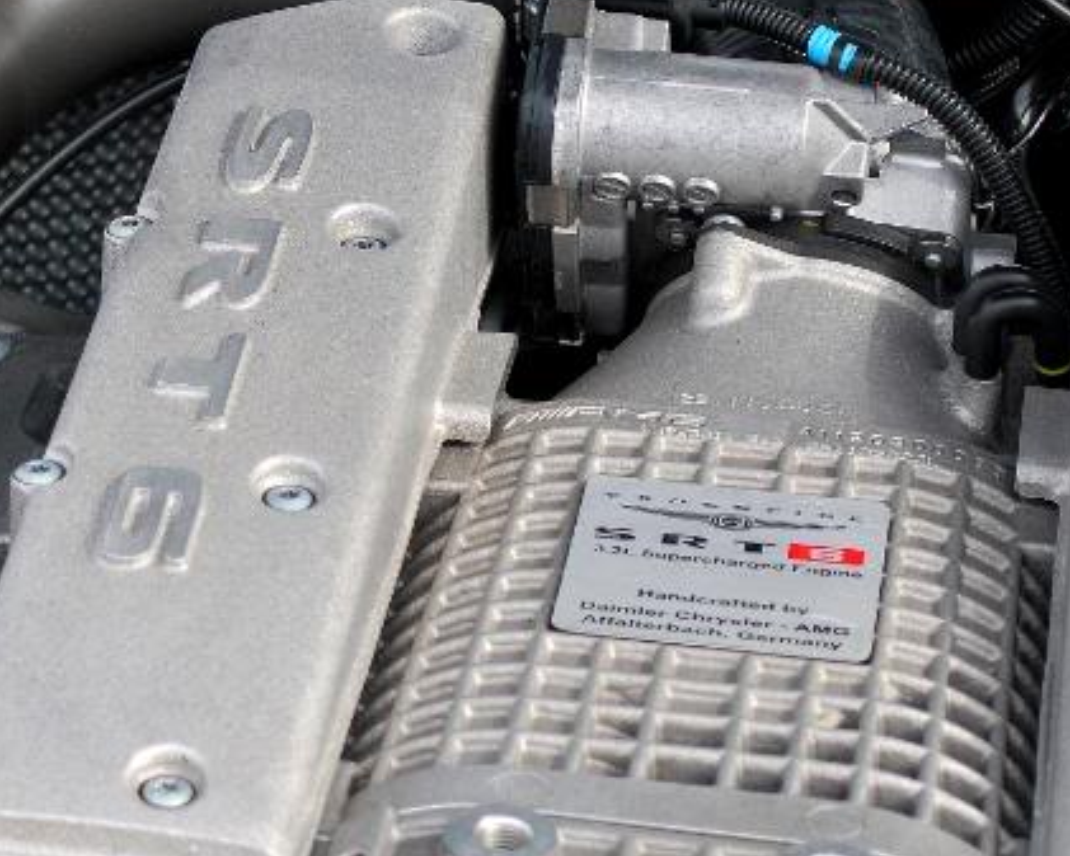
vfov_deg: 11.3
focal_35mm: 137
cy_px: 349
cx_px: 147
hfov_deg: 13.9
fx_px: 4340
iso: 200
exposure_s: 1/250
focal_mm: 40
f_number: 5.3
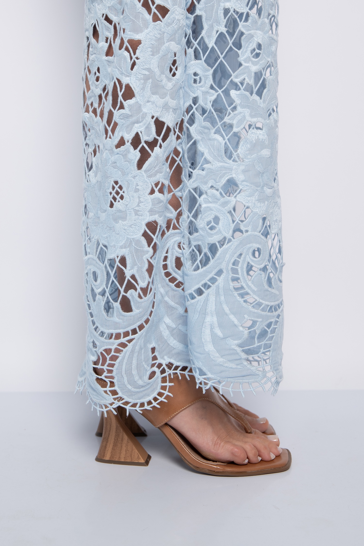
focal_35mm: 48
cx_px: 182
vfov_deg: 41.1
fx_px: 729
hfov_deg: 28.0
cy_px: 273
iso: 200
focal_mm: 48
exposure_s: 1/160
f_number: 5
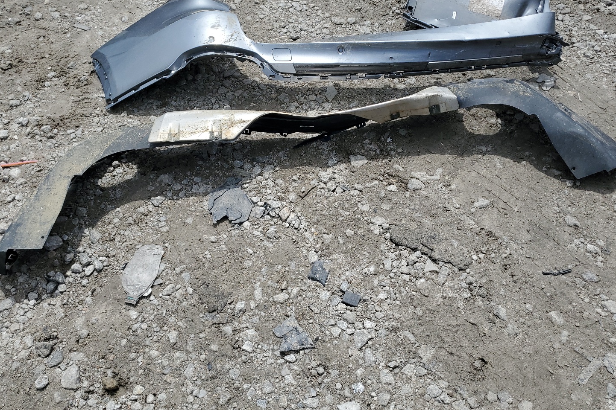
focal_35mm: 30
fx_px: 513
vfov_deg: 43.3
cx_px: 318
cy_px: 156
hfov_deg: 61.9
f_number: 1.5
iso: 50
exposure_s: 1/5000
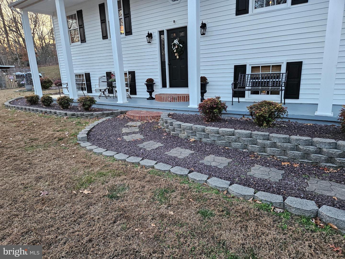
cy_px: 130
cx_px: 172
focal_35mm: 23
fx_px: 229
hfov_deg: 73.9
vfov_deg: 58.9
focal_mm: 5.4
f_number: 1.8
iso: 320
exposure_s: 1/170
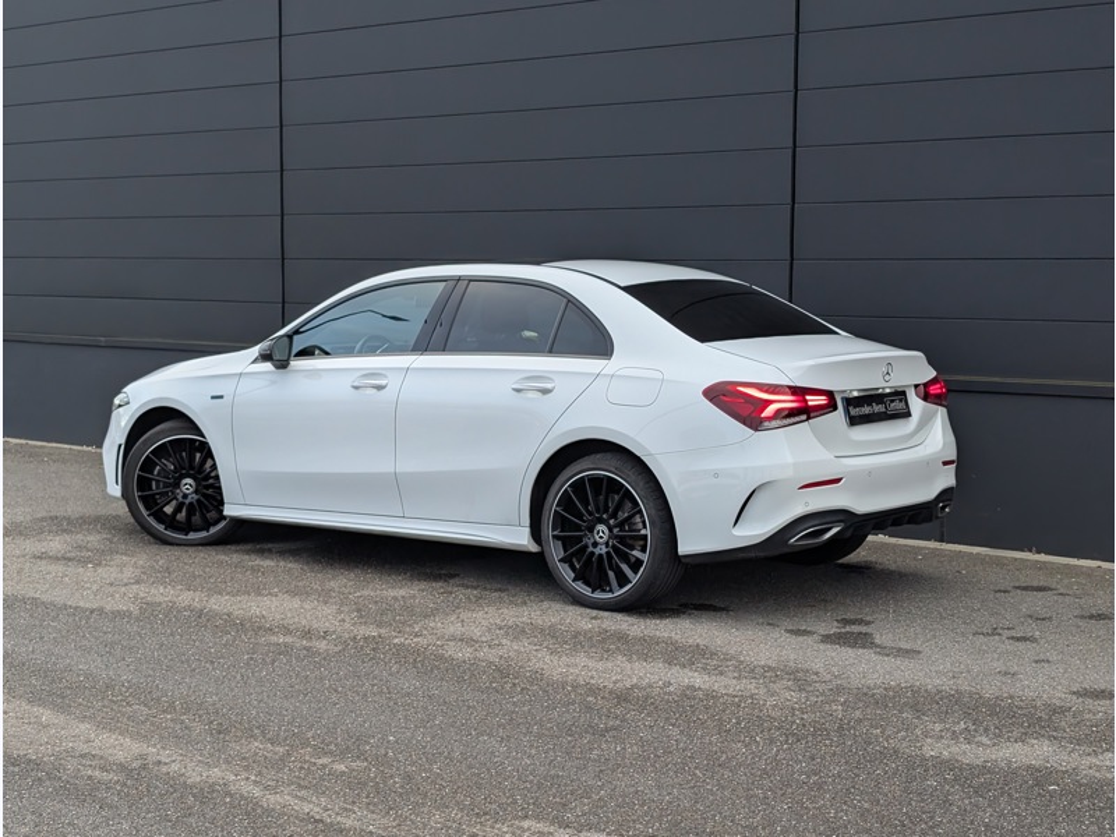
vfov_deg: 29.7
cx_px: 558
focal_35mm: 49
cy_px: 418
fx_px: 1580
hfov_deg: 38.9
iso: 169
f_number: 1.68
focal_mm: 6.9
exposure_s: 1/438
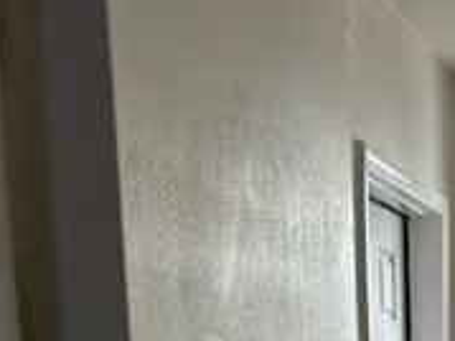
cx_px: 605
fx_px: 1130
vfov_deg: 15.2
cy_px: 588
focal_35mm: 86
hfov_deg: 20.6
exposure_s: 1/60
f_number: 1.78
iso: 320
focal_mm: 6.86
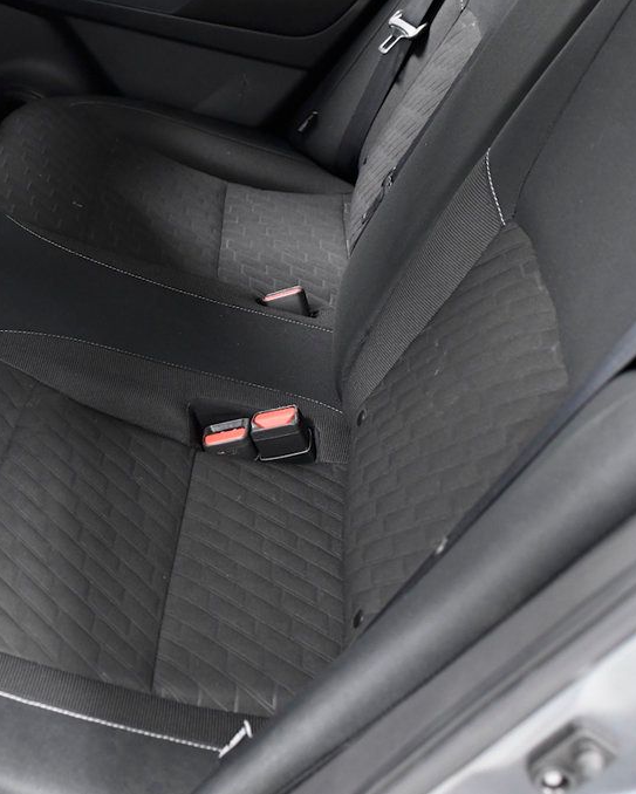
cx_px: 107
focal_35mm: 51
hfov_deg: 28.9
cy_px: 396
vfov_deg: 36.6
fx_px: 1199
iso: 2000
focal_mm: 24
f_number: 3.5
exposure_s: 1/80
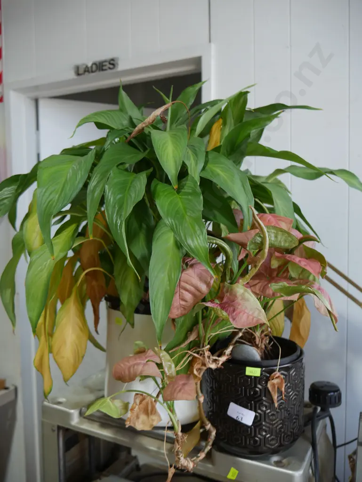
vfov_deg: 63.4
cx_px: 181
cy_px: 241
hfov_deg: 49.8
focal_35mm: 28
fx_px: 390
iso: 200
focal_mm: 14
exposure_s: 1/100
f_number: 3.5
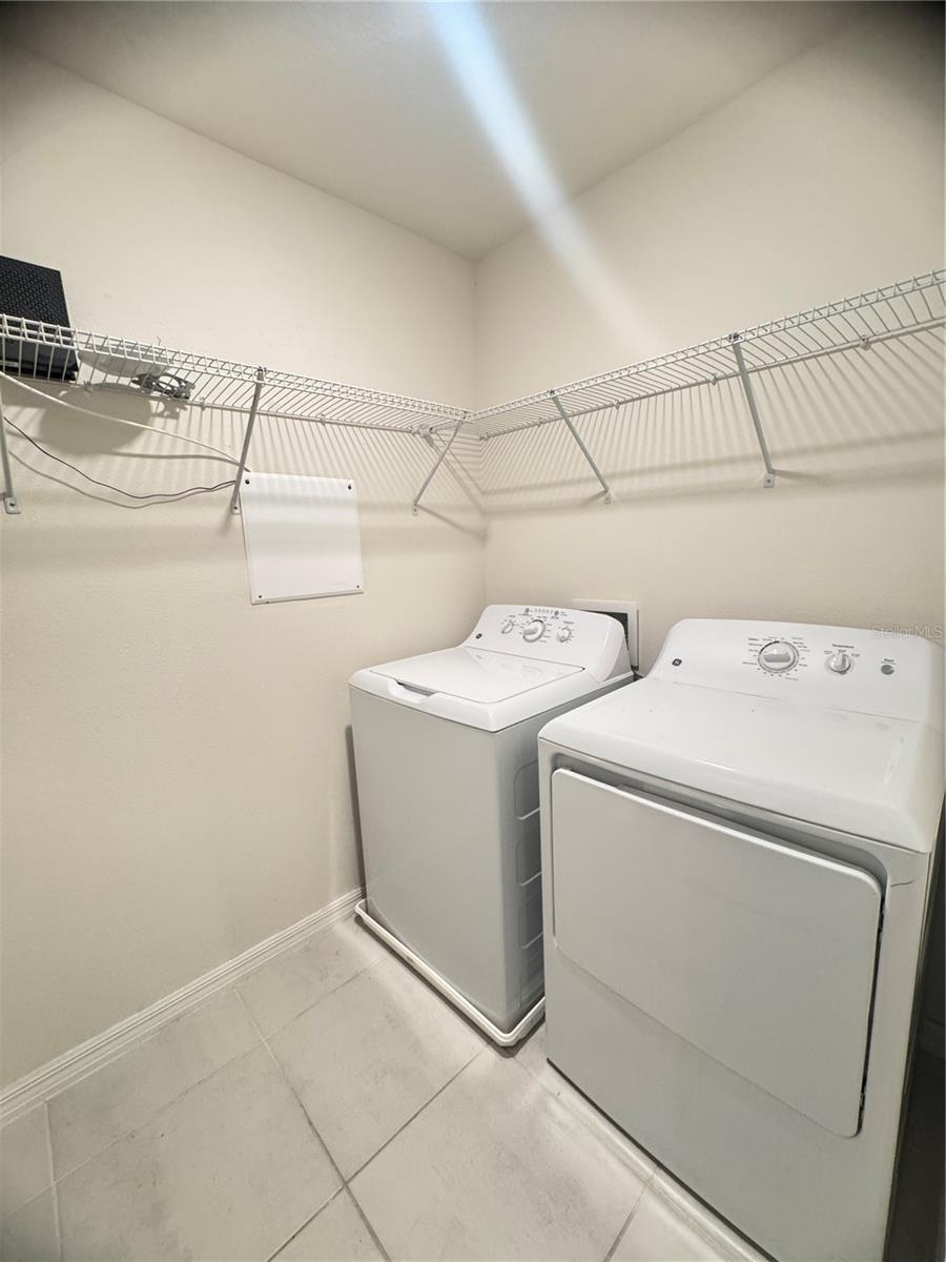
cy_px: 631
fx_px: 510
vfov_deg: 102.1
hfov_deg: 85.7
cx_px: 473
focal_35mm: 14
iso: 400
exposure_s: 1/60
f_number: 2.2
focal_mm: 2.22
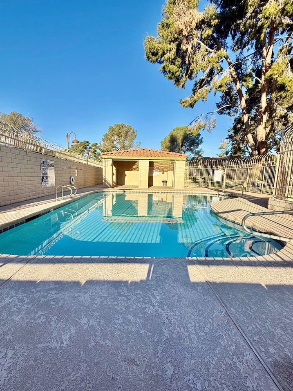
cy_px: 200
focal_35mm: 15
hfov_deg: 81.7
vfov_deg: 98.2
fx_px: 169
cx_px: 138
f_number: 2.2
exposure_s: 1/726
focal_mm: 2.22
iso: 64
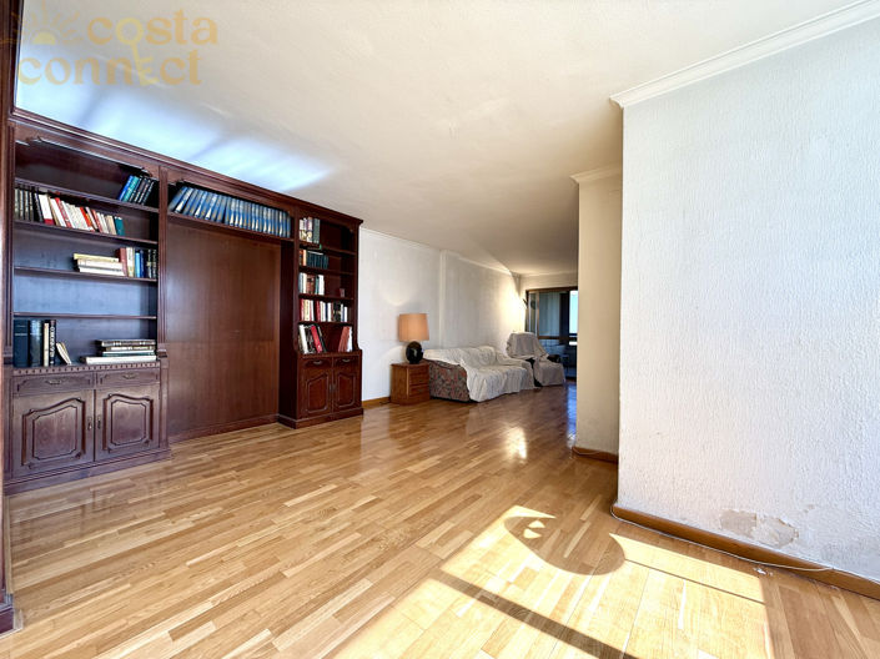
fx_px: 356
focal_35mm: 14
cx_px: 440
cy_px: 330
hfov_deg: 102.1
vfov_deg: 85.6
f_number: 2.2
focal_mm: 2.22
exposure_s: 1/99
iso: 64
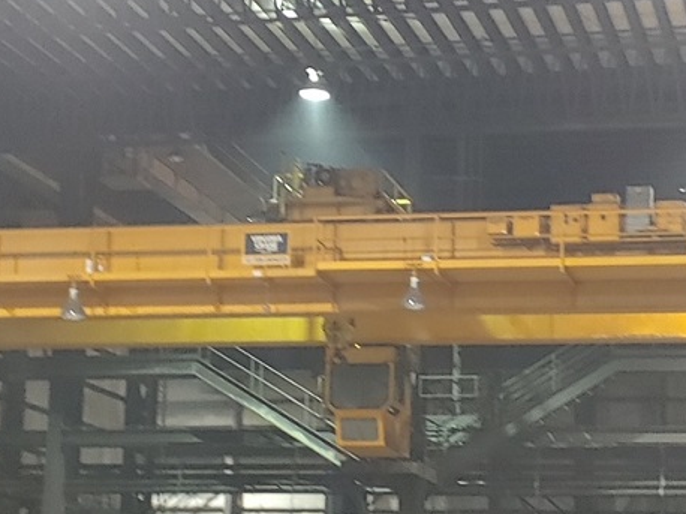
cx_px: 356
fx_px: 2100
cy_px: 236
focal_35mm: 106
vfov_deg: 13.9
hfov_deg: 18.6
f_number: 1.5
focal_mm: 4.23
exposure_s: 1/17
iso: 350
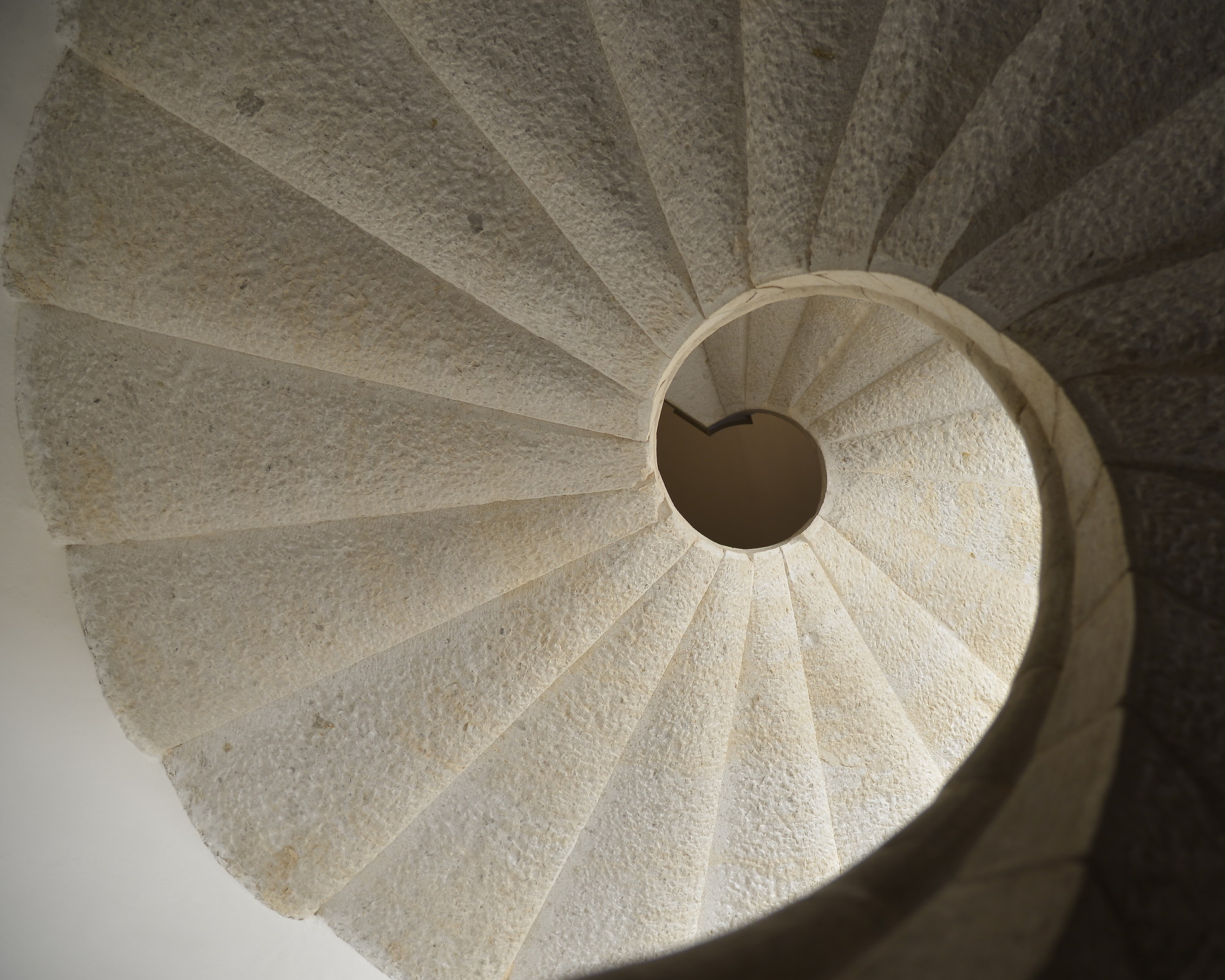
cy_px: 502
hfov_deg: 61.7
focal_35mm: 28
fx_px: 1015
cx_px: 737
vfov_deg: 51.5
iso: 160
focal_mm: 24
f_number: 4
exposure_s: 1/25
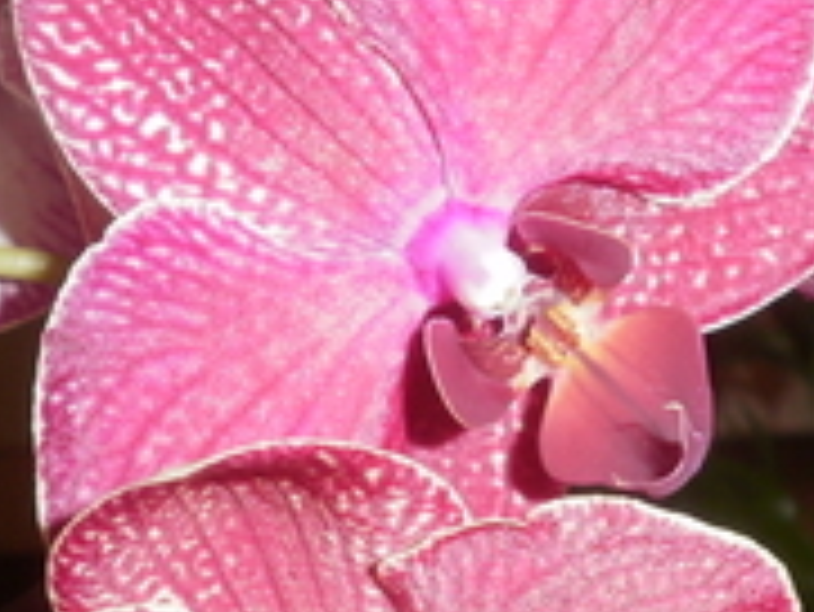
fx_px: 1812
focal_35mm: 77
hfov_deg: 25.2
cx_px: 513
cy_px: 342
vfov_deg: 19.2
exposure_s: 1/30
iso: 125
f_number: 2.9
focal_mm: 5.45
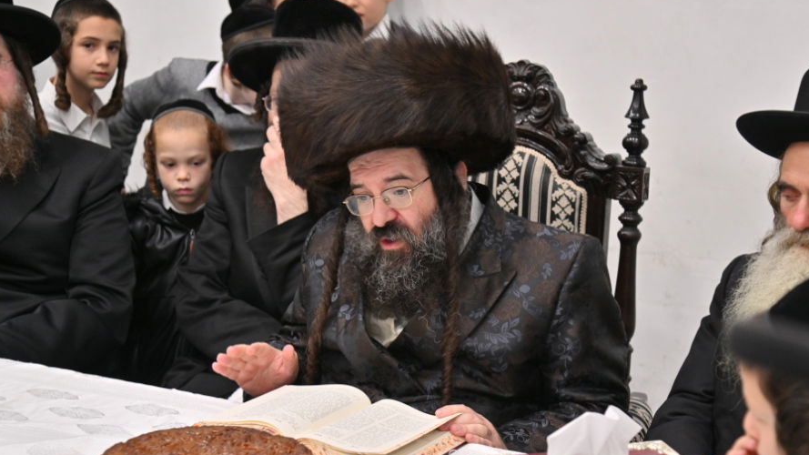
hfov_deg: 30.2
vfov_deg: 17.2
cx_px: 420
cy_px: 240
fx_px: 1502
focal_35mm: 70
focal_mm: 58
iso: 500
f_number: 4
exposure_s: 1/160
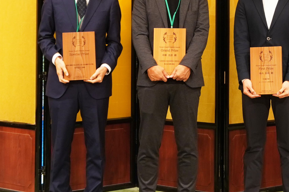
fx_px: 939
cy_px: -31
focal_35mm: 117
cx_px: 222
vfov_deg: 11.5
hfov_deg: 17.4
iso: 400
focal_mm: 22
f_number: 4
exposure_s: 1/40
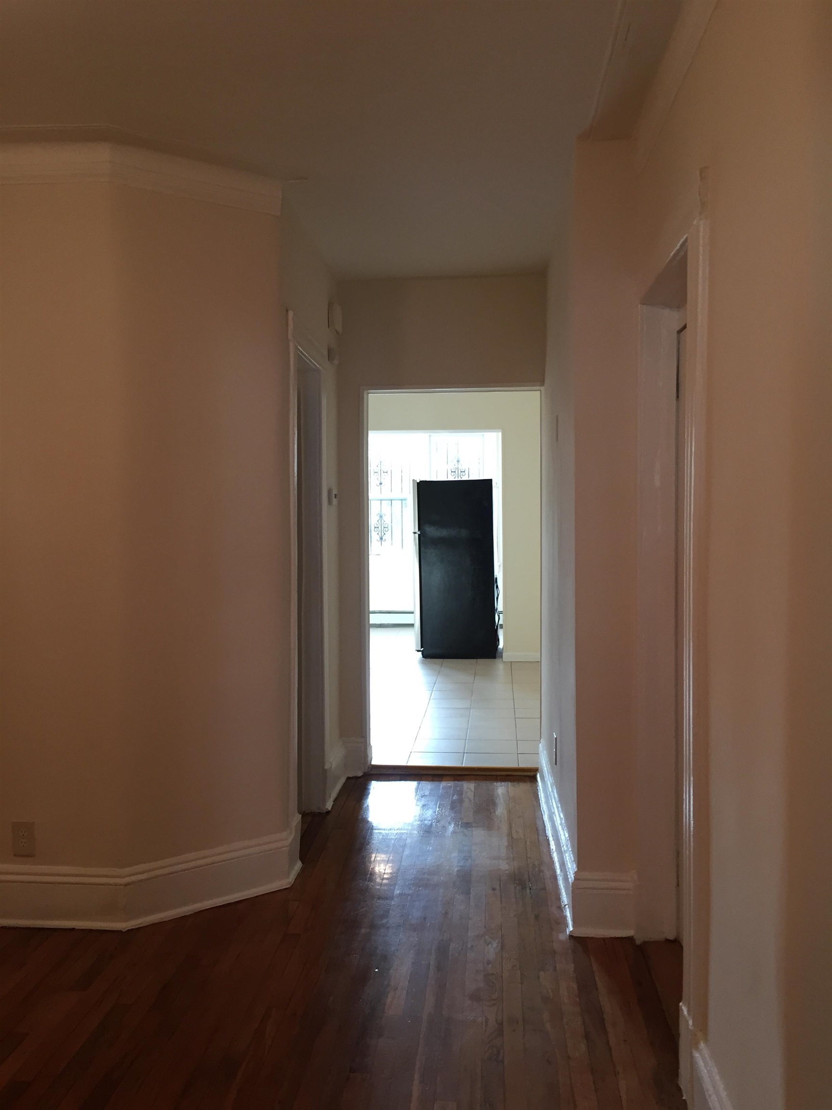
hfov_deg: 48.2
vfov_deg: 61.7
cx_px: 416
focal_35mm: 29
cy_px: 555
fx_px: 929
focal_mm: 4.15
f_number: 2.2
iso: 100
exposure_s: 1/33
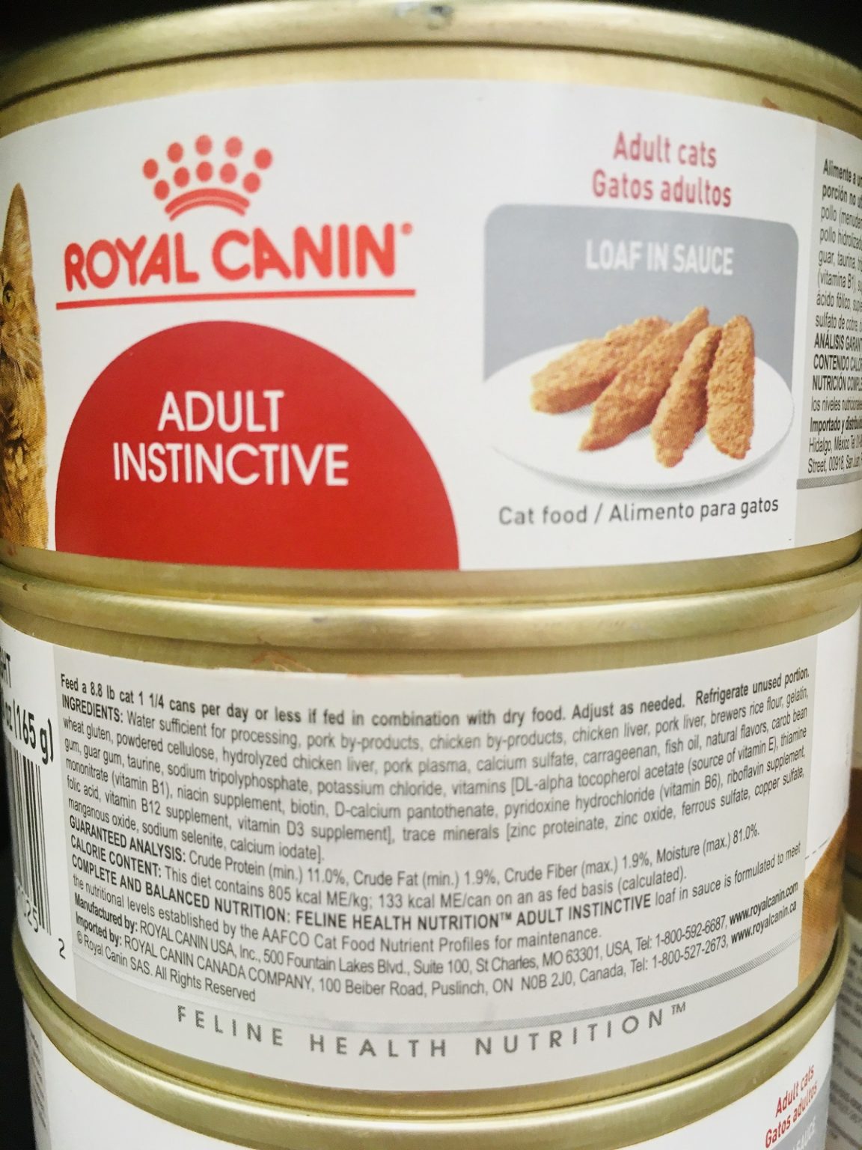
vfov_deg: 61.7
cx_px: 431
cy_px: 575
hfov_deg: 48.2
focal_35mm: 29
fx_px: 963
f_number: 2.2
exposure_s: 1/30
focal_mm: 4.15
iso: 64
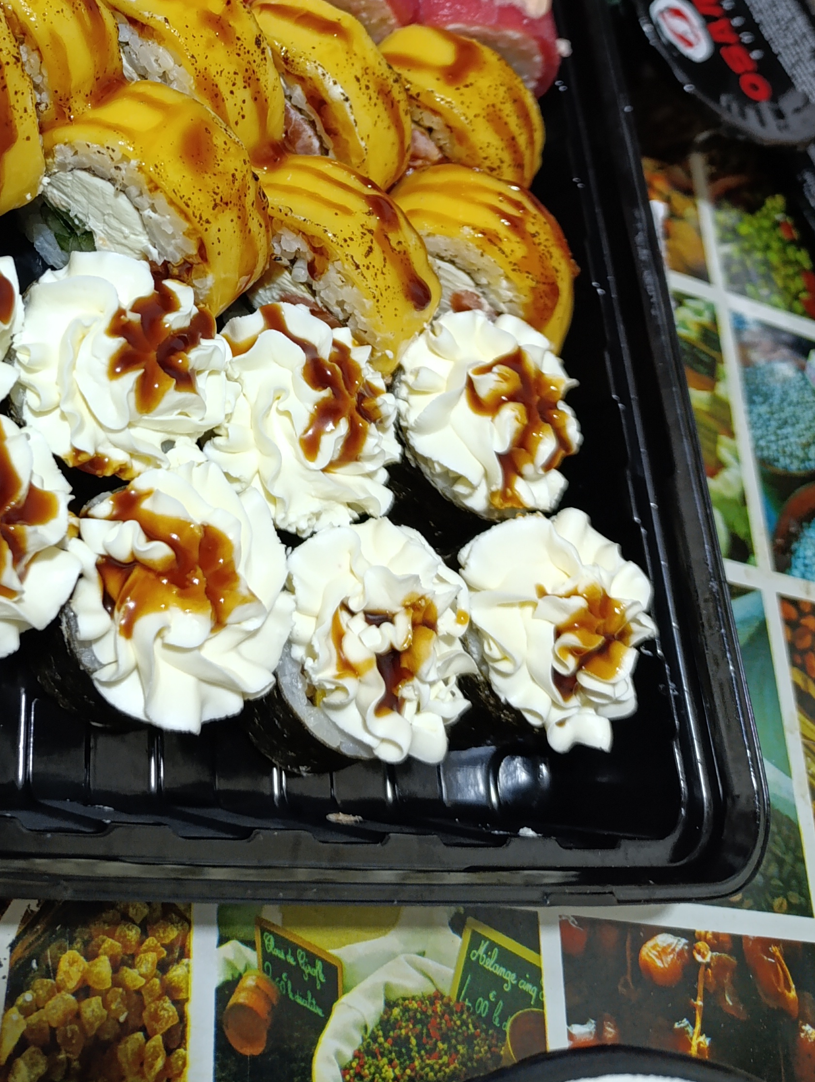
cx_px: 109
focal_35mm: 42
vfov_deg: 41.6
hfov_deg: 33.0
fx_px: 1315
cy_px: 134
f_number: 1.6
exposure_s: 1/33.3
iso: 1000
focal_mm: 6.14
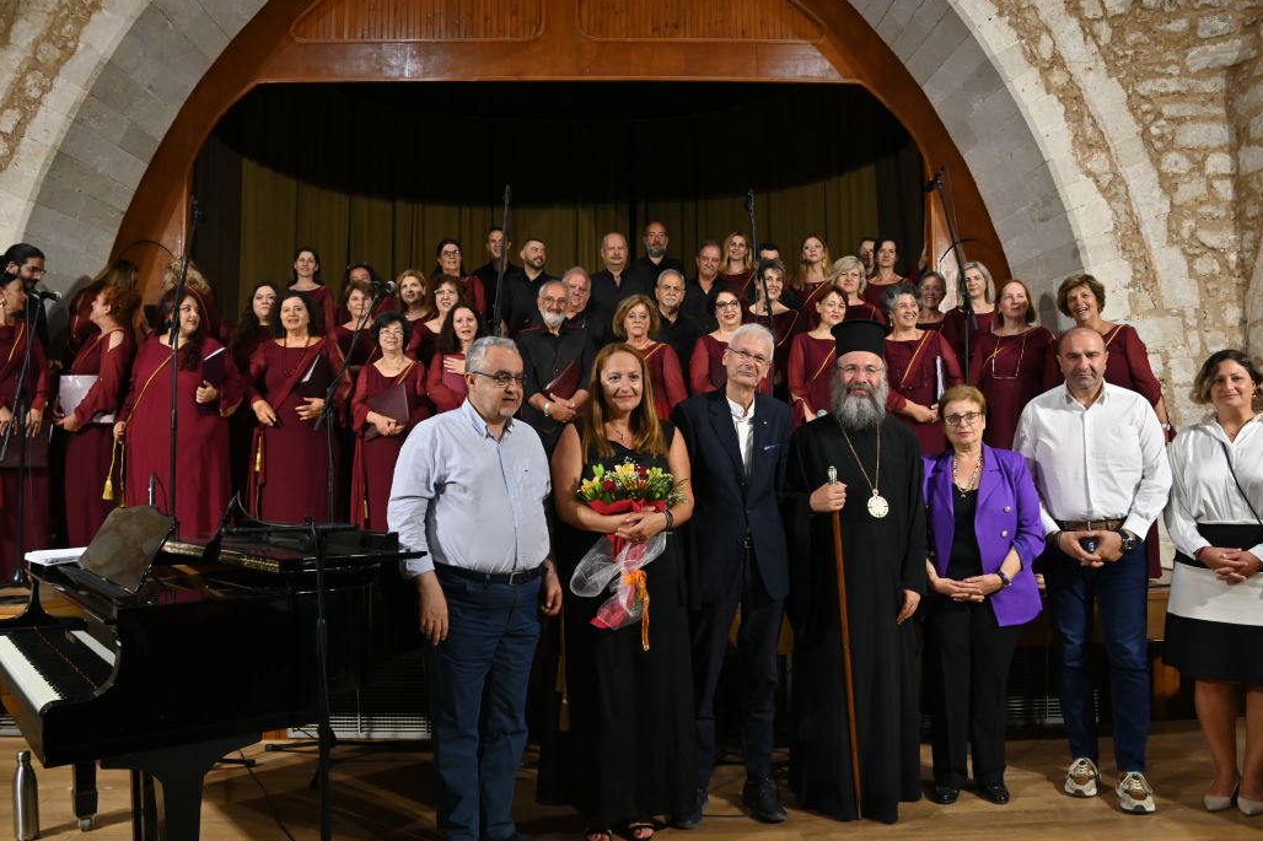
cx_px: 650
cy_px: 397
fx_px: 982
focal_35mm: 28
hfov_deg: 65.5
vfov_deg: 46.4
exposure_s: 1/125
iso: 1600
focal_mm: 24
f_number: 5
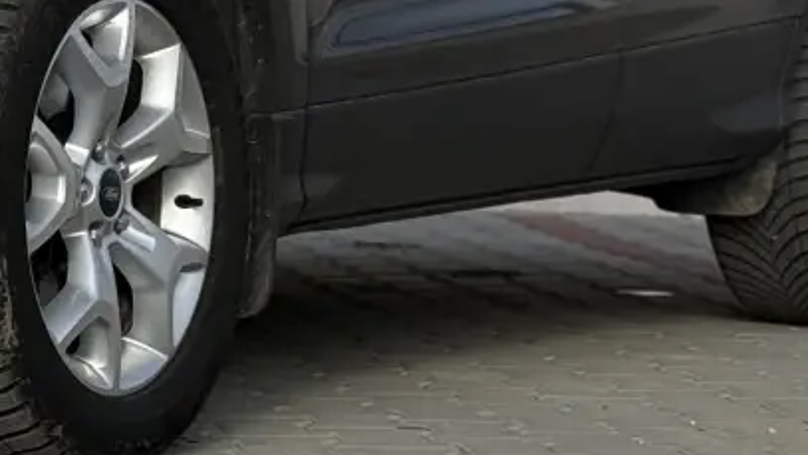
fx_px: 3964
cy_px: -457
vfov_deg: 6.4
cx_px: -95
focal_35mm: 185
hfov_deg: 11.5
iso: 64
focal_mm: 6.76
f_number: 1.78
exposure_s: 1/4329
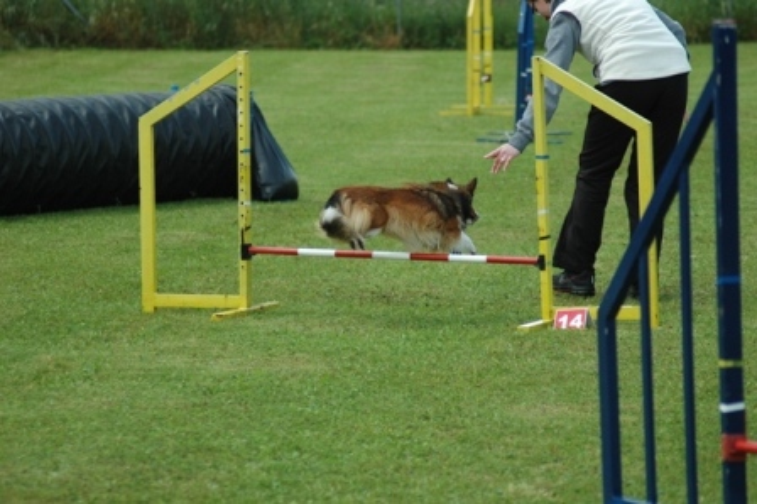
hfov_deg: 10.2
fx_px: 4255
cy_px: 252
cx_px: 378
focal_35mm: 202
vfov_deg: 6.8
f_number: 4.5
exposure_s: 1/800
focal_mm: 135
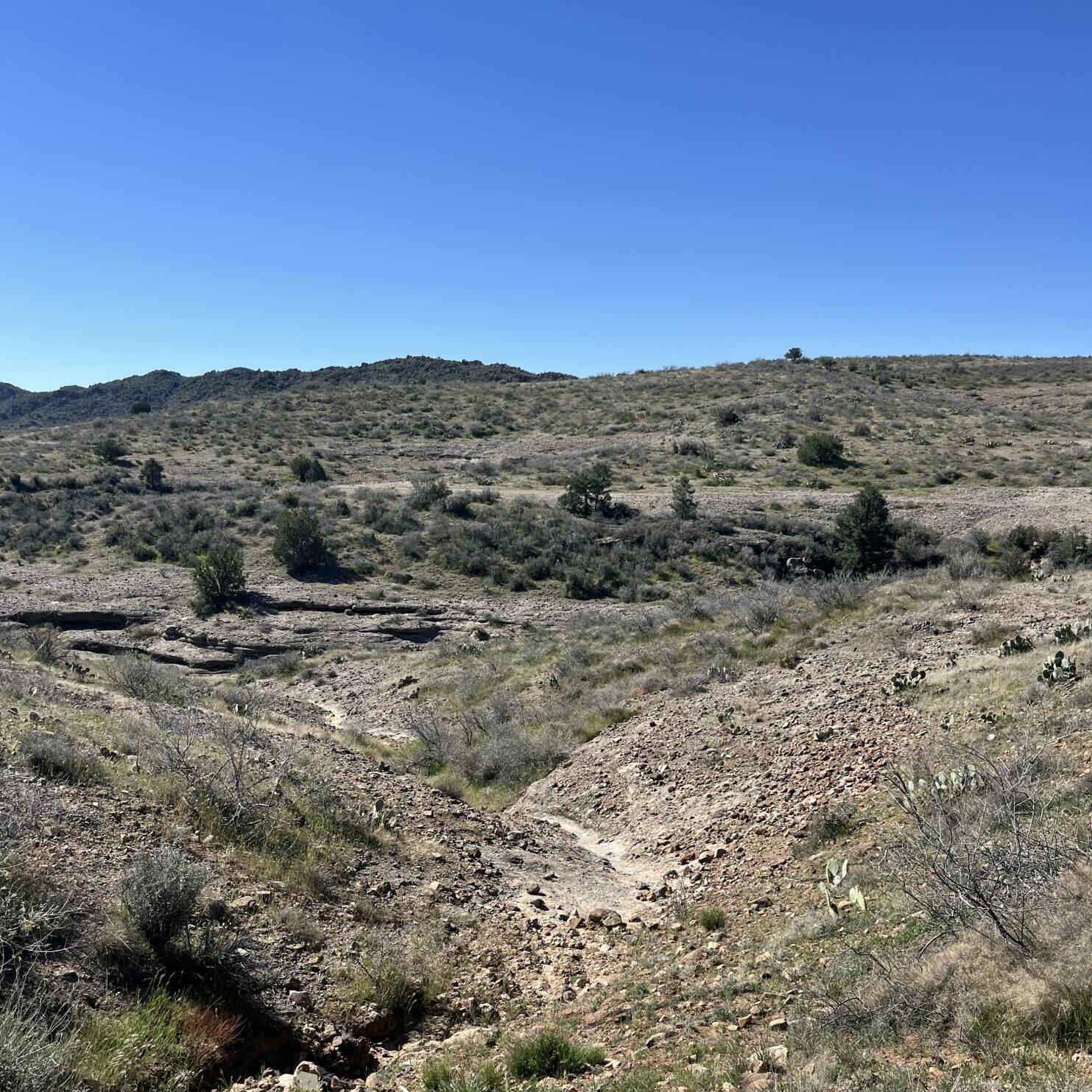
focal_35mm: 31
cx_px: 546
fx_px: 1106
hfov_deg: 52.5
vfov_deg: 52.3
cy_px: 631
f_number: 1.6
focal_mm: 5.1
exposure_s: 1/3413
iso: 50
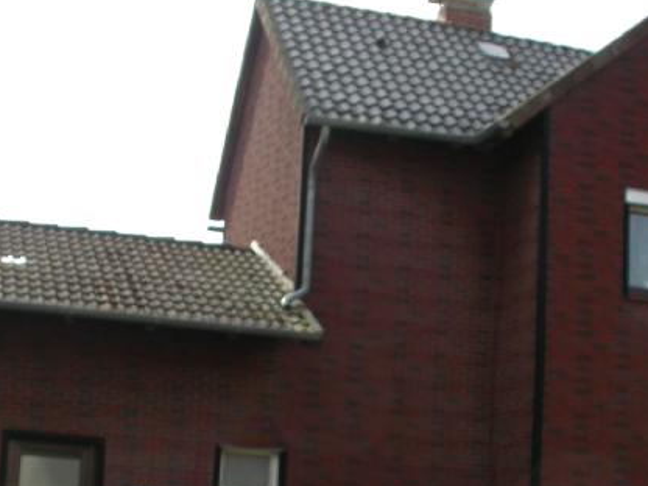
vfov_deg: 20.0
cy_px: 374
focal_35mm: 73
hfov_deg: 26.7
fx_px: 1367
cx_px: 344
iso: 100
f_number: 5.3
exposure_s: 1/366
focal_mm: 7.85
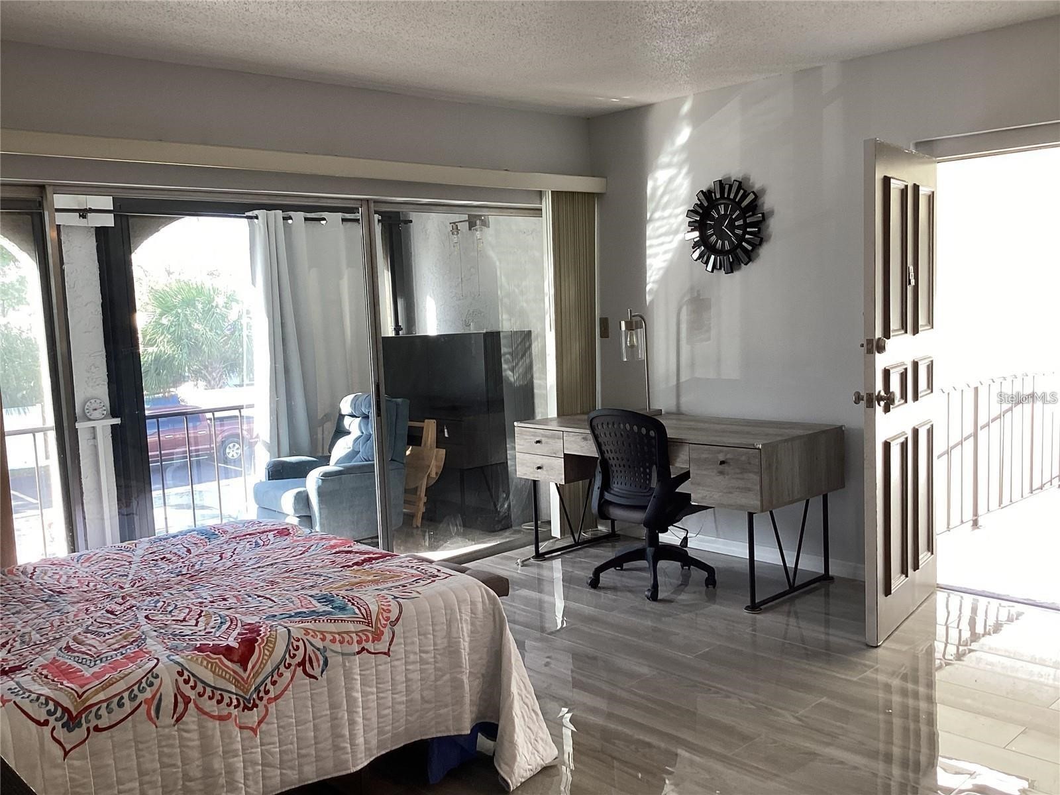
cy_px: 398
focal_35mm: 31
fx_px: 949
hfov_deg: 58.4
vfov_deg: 45.4
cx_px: 530
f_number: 2.4
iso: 64
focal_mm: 3.3
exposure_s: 1/60
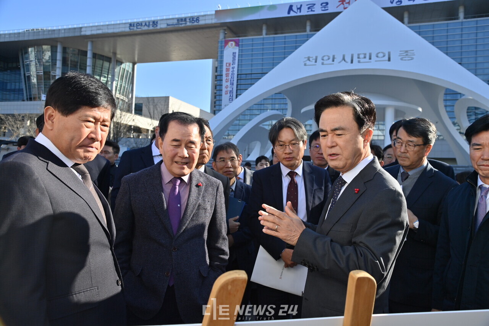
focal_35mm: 31
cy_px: 163
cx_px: 244
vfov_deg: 42.3
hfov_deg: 60.3
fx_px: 421
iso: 100
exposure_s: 1/250
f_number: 6.3
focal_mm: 31
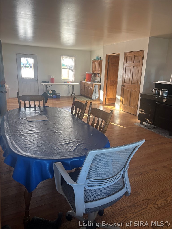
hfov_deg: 53.1
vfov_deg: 67.3
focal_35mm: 26
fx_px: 172
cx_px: 86
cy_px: 114
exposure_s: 1/120
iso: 125
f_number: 1.6
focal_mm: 5.96
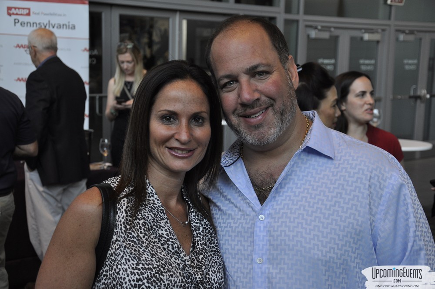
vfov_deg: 22.6
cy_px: 144
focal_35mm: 60
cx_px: 218
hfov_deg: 33.4
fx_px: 724
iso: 400
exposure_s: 1/60
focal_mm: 40
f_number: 4.8
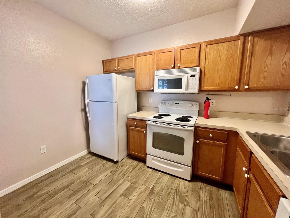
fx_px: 109
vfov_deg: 89.9
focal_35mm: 13
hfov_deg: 106.2
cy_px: 109
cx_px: 145
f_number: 1.8
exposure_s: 1/60
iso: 250
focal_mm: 1.57
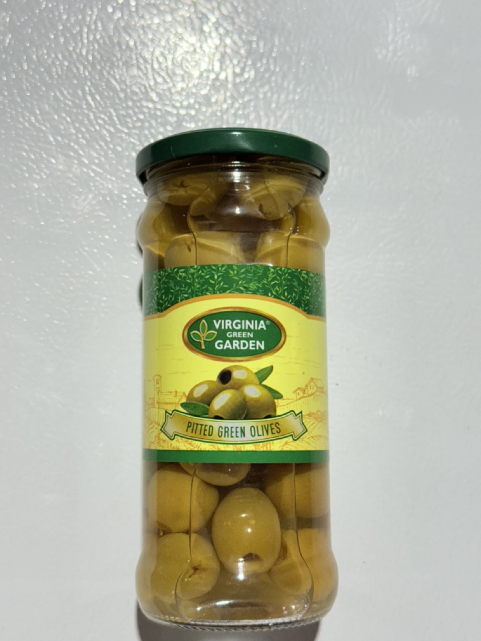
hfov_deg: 30.3
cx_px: 240
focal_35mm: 48
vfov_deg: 39.7
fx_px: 889
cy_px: 320
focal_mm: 6.76
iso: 100
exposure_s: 1/100
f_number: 1.78
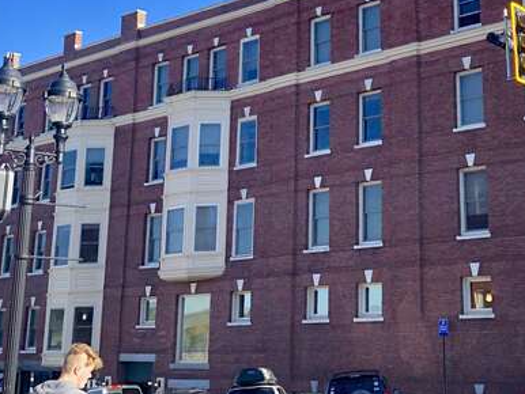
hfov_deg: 32.1
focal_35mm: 58
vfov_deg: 24.9
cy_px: 88
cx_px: 438
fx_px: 880
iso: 20
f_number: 1.8
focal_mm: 3.99
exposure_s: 1/716
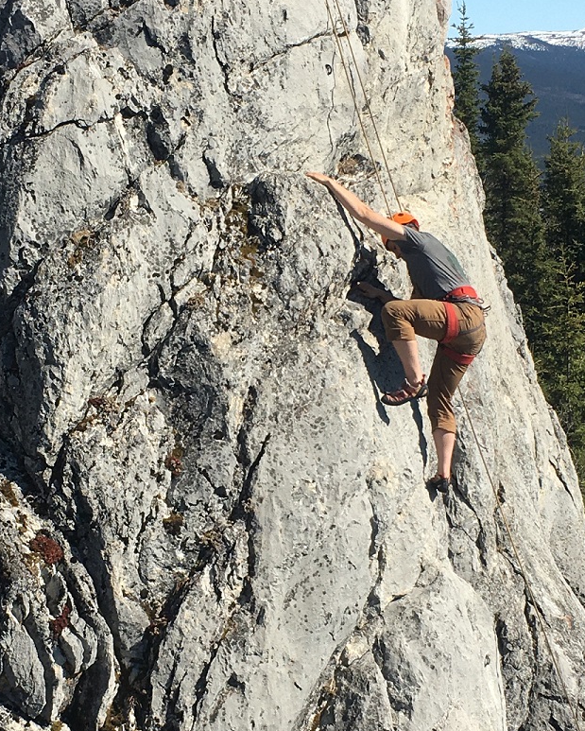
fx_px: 1795
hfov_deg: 18.5
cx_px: 221
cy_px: 455
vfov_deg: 22.9
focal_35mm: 83
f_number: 2.2
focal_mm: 4.15
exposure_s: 1/1451
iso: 25
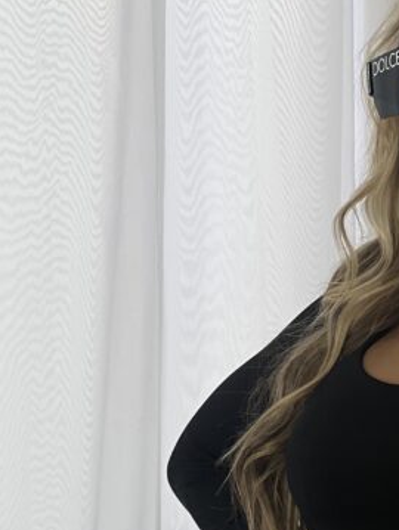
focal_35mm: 200
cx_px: 480
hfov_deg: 7.4
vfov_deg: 9.8
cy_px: 579
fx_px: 3068
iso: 32
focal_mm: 9
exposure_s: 1/120
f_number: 2.8
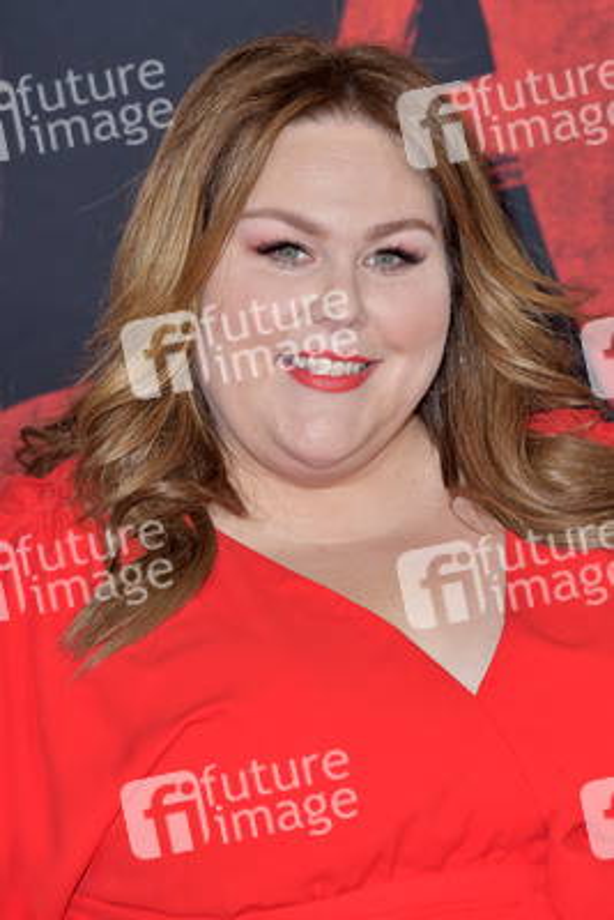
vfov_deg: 12.8
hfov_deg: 8.6
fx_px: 4089
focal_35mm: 160
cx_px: 307
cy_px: 460
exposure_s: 1/200
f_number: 7.1
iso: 640
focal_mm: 160
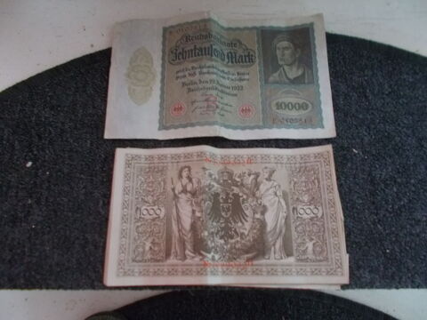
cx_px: 214
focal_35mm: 26
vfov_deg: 53.1
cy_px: 160
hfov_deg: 67.3
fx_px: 321
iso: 400
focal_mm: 4.6
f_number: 3.2
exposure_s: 1/10
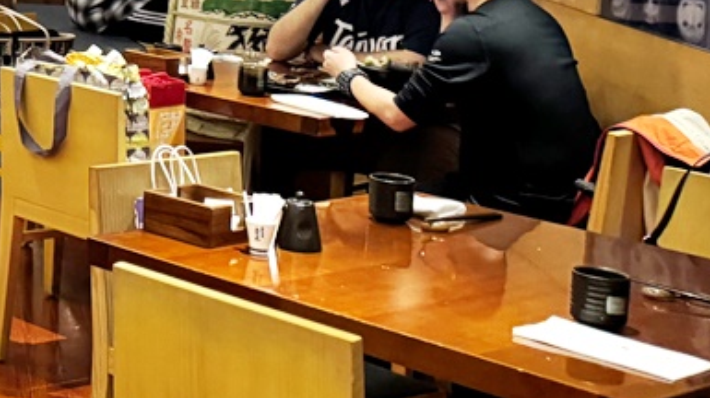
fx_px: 1637
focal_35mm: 87
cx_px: -432
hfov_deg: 20.1
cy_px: -138
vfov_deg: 13.3
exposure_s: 1/40
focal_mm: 6.76
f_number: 1.78
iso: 800
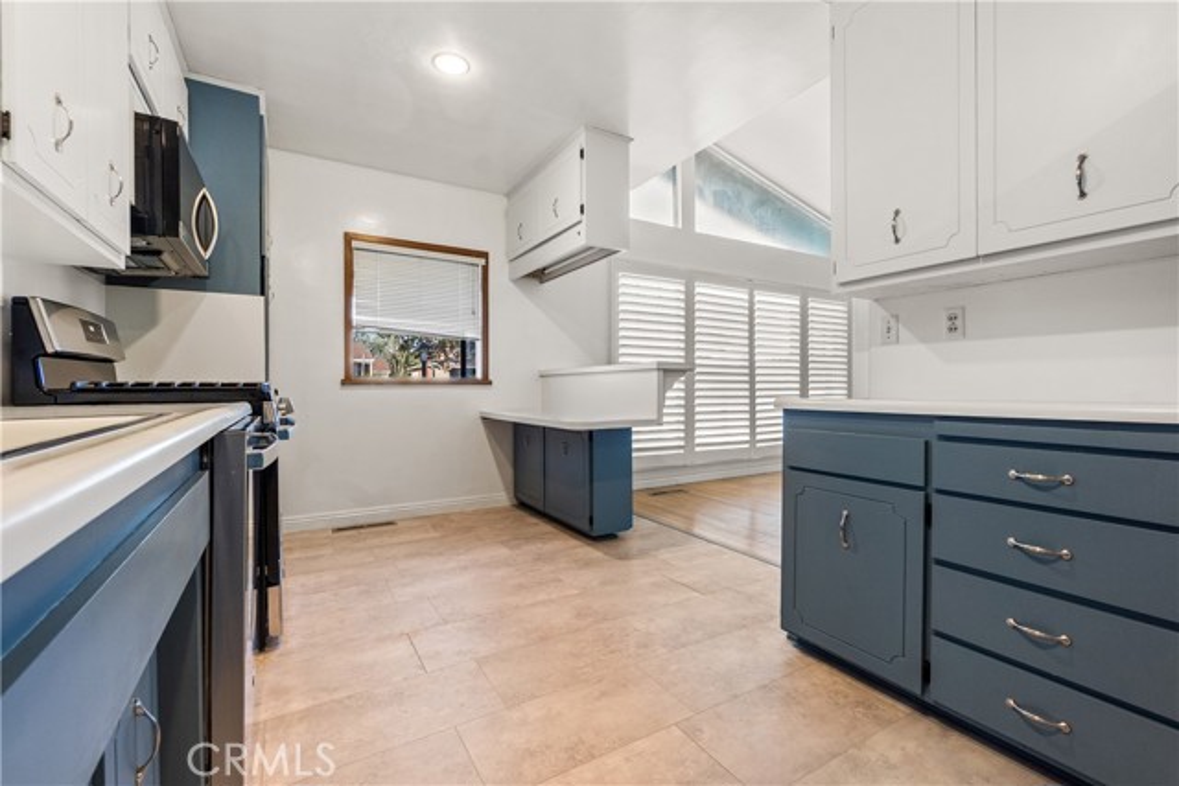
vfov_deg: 77.4
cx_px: 590
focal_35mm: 15
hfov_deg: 100.4
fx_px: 491
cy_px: 393
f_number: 8
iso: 400
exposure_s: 1/6
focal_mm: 10
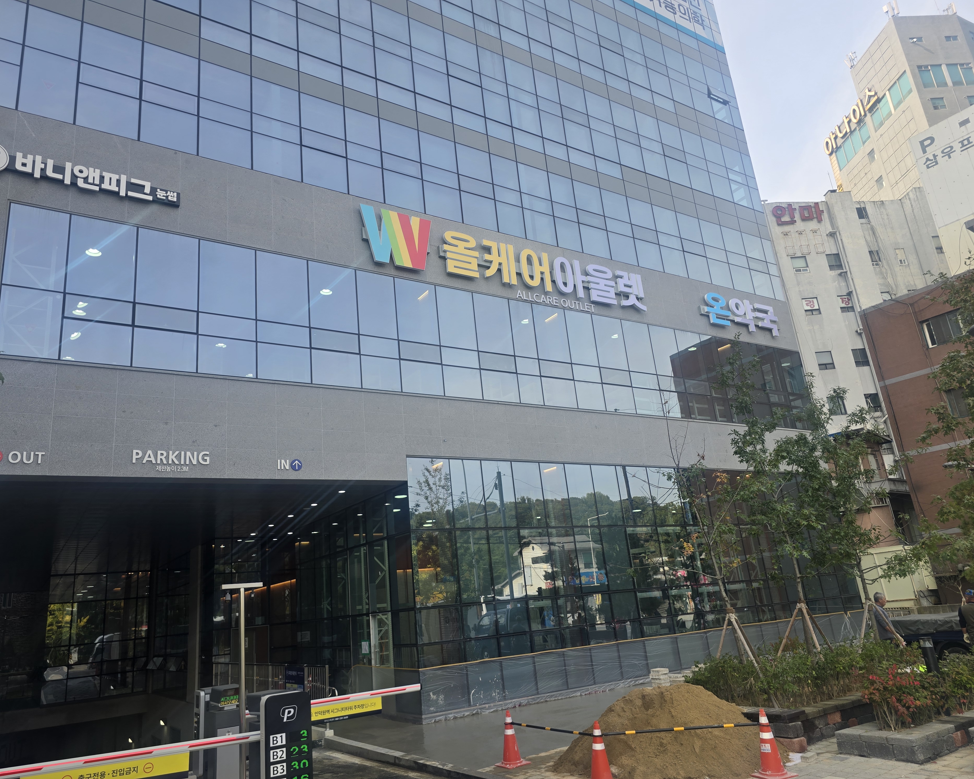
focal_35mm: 24
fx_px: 692
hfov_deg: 70.2
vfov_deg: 58.8
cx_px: 454
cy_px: 389
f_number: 1.7
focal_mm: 6.3
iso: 12
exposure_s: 1/262
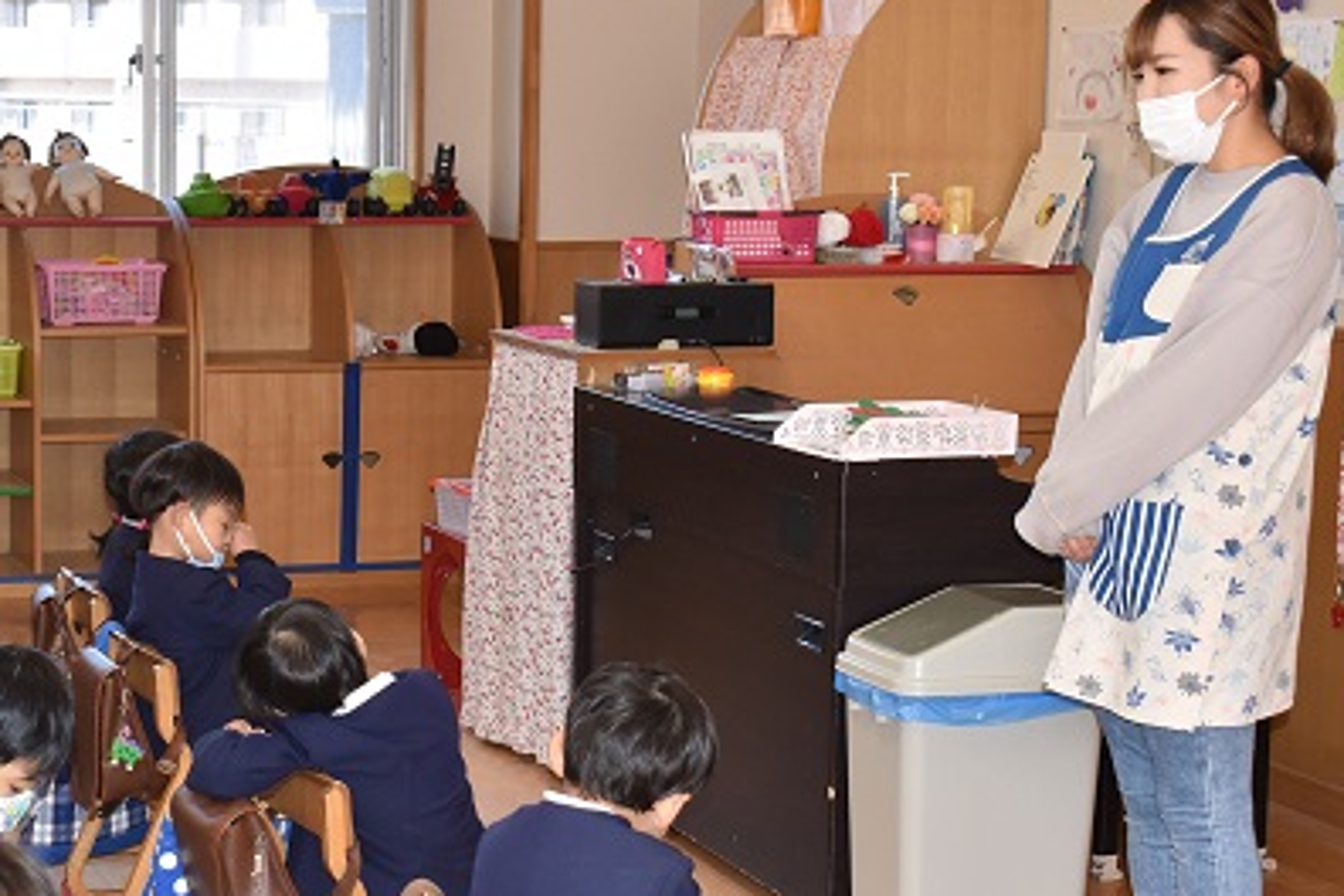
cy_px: 541
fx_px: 3166
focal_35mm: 85
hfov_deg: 23.8
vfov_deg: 16.1
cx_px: 367
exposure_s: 1/125
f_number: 5.6
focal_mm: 35
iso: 560
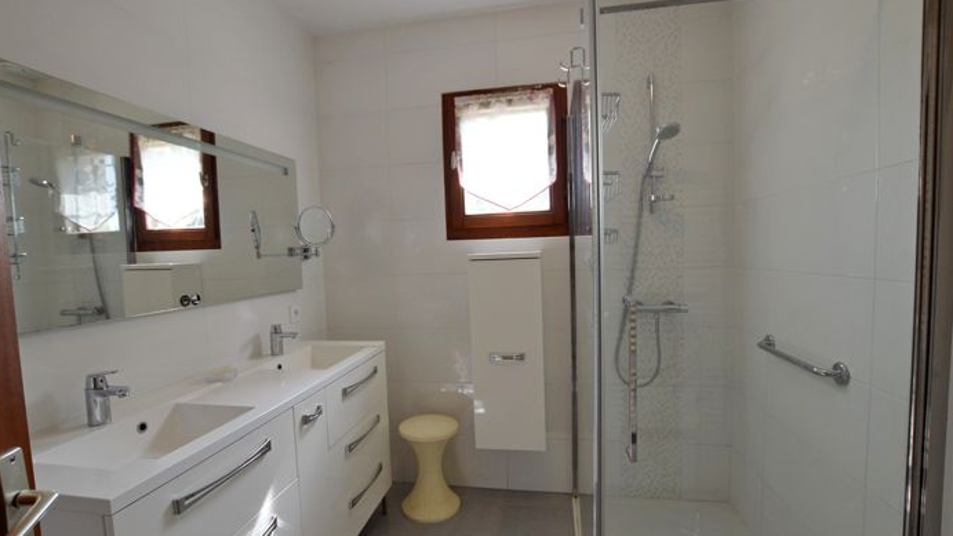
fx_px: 404
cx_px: 468
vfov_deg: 67.1
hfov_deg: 99.3
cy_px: 281
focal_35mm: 16
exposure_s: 1/100
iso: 400
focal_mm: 10
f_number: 5
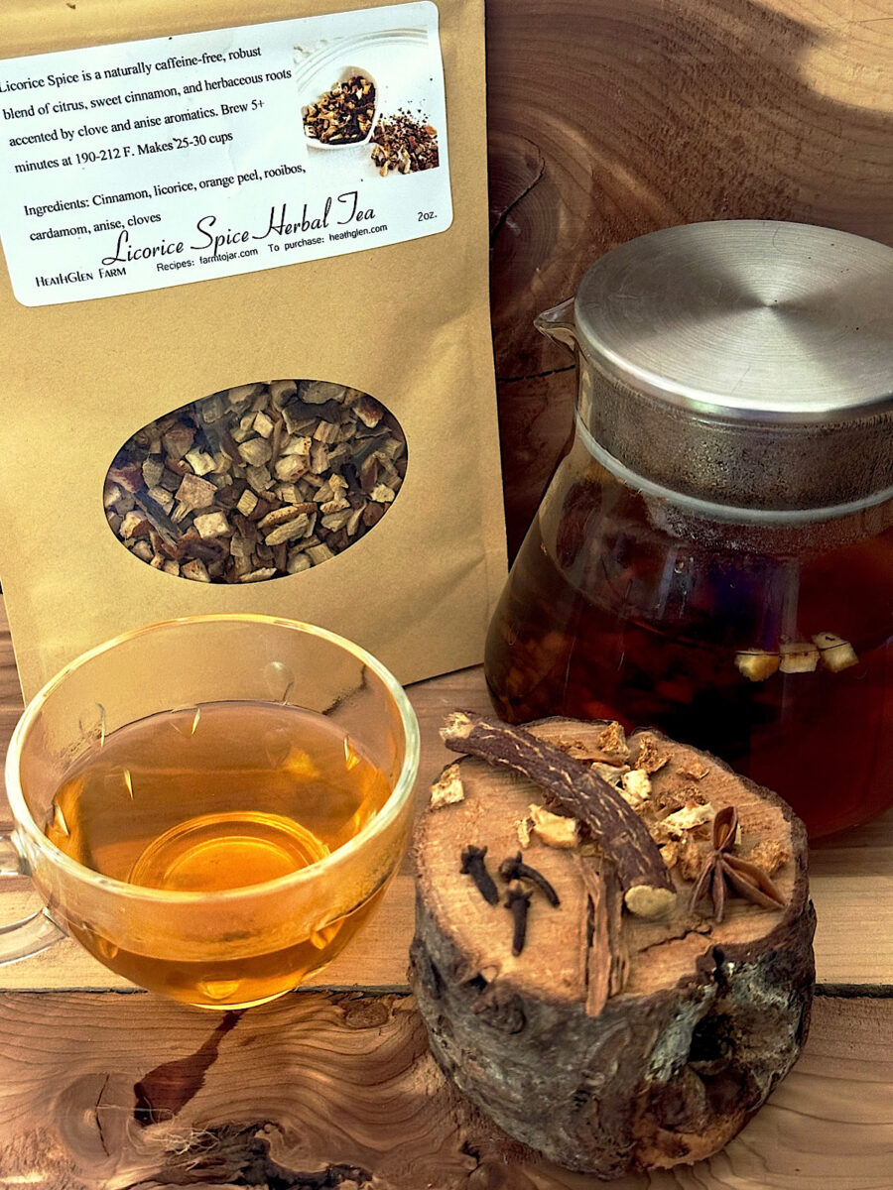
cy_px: 595
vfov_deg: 39.7
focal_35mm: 48
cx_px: 446
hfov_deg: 30.3
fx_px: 1651
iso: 250
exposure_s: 1/55
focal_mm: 6.86
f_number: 1.78
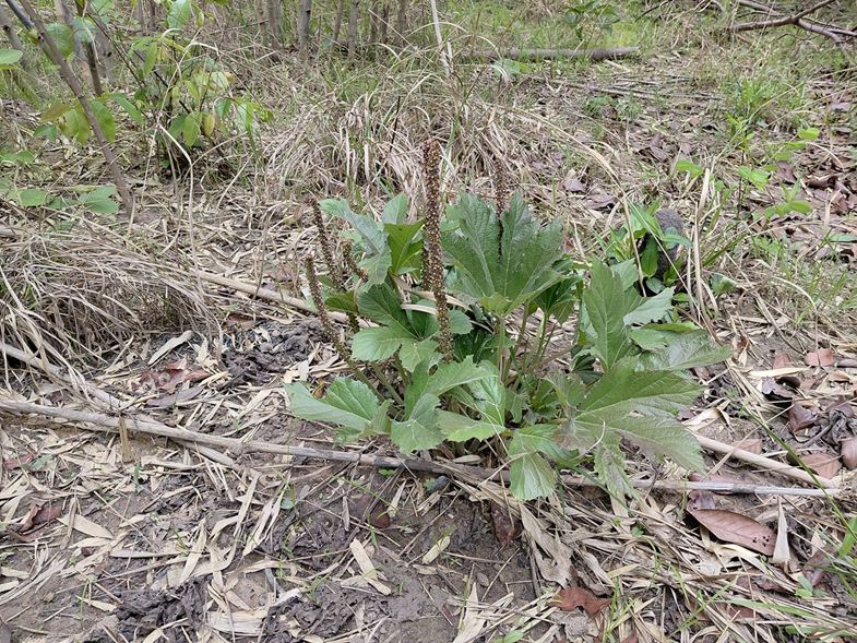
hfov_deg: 69.4
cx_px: 428
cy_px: 322
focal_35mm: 25
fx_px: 619
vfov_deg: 54.9
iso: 50
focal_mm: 4.69
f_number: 1.8
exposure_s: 1/564
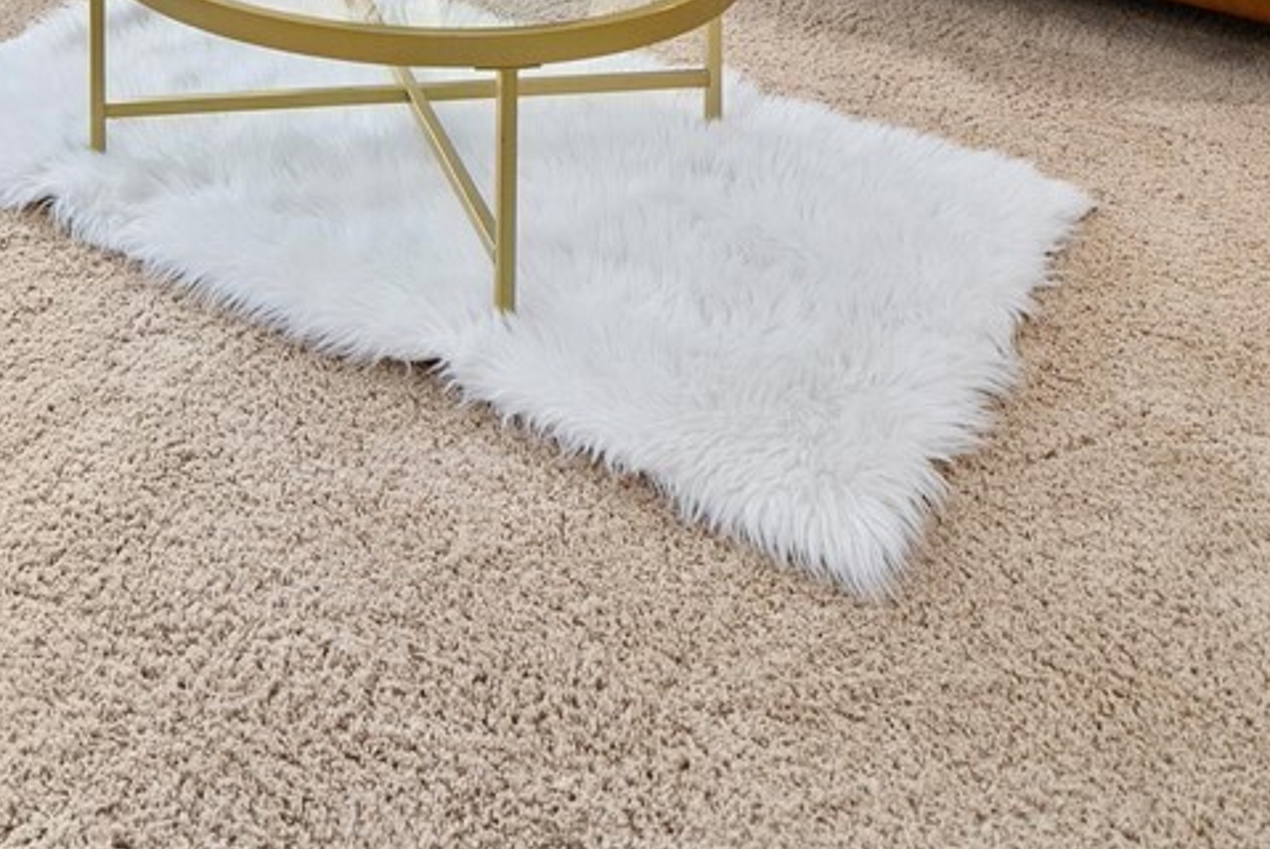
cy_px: -593
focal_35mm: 46
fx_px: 1624
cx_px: 247
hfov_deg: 40.9
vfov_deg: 21.5
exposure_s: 1/15
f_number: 6.7
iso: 1000
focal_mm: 13
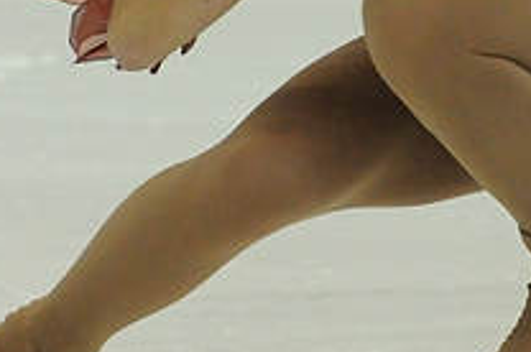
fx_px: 16980
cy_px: -62
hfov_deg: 1.8
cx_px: 352
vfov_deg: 1.2
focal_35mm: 1153
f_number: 5.6
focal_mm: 200
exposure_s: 1/1250
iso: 3200
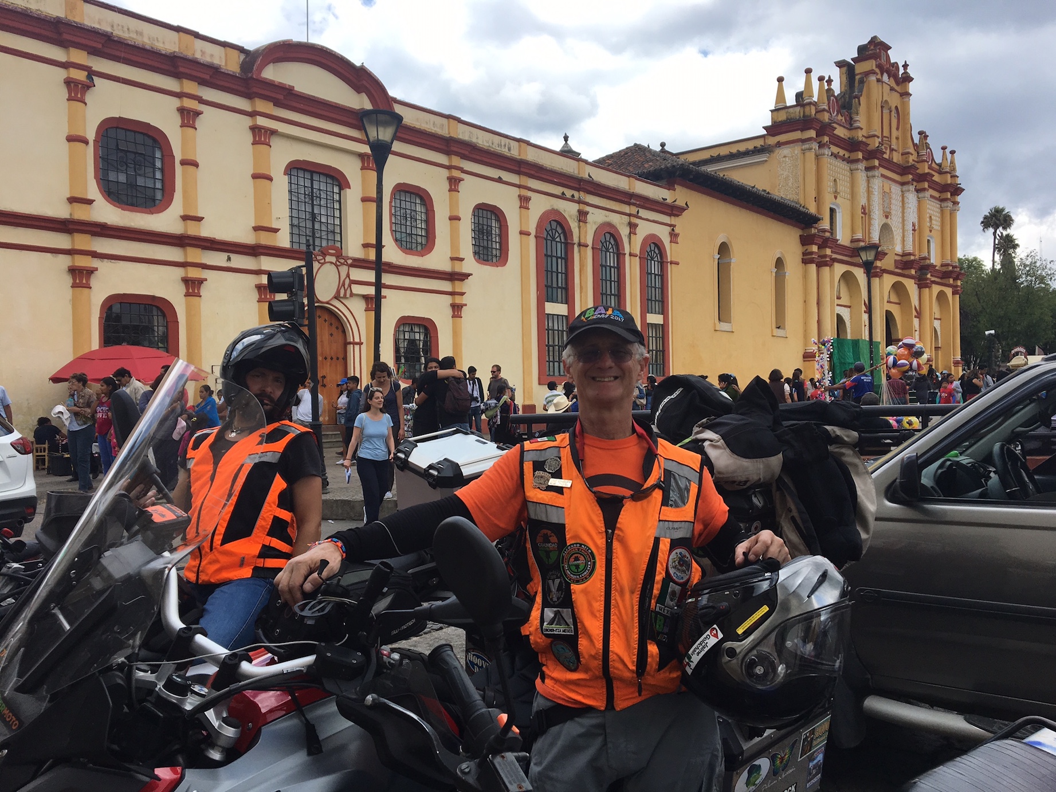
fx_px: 885
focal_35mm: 29
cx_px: 528
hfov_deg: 61.7
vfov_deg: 48.2
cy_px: 396
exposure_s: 1/1040
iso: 25
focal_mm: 4.15
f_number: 2.2
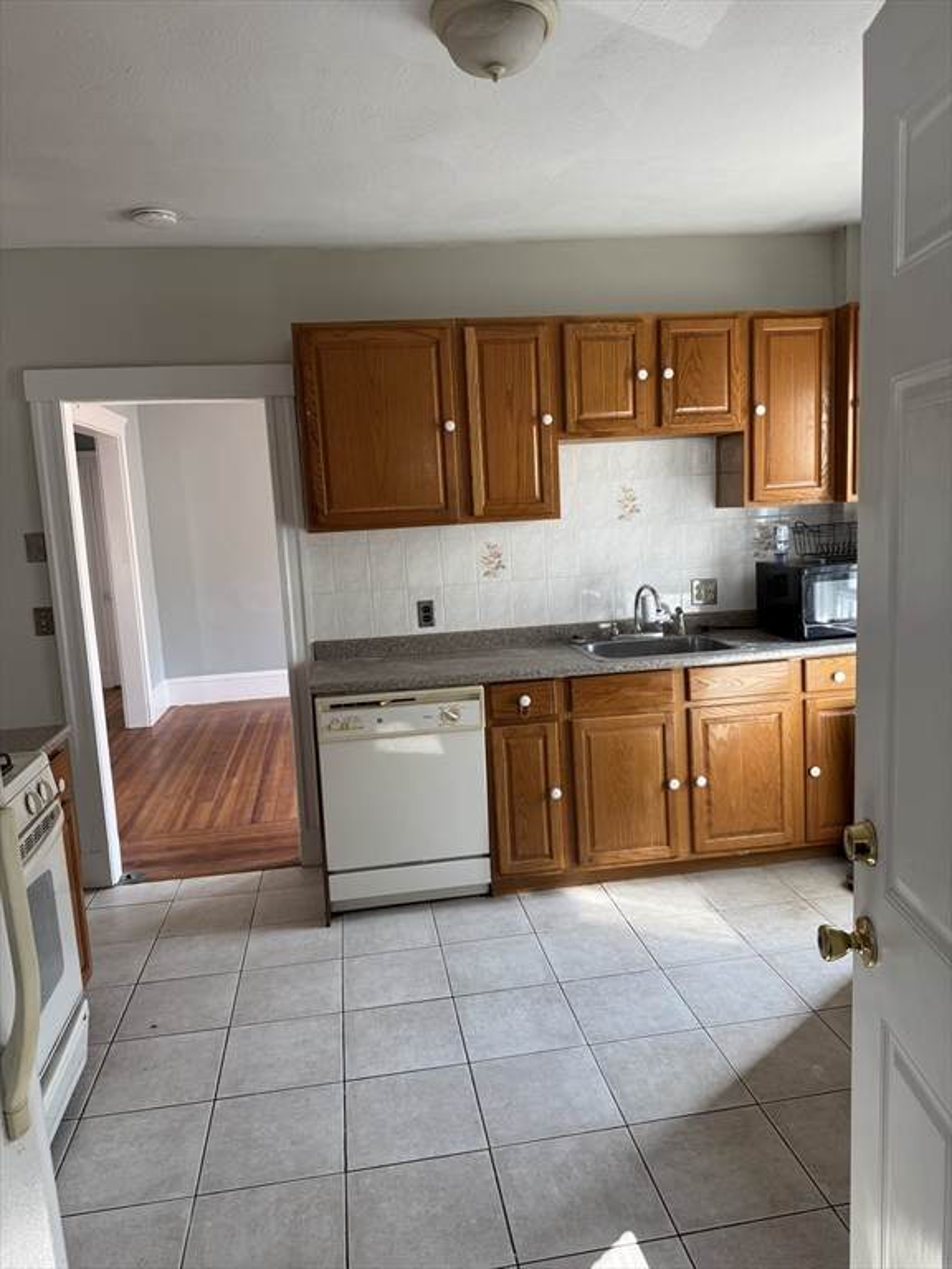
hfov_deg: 56.8
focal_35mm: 24
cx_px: 476
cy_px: 634
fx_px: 880
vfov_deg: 71.6
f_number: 1.78
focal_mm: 6.76
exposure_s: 1/121
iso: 100
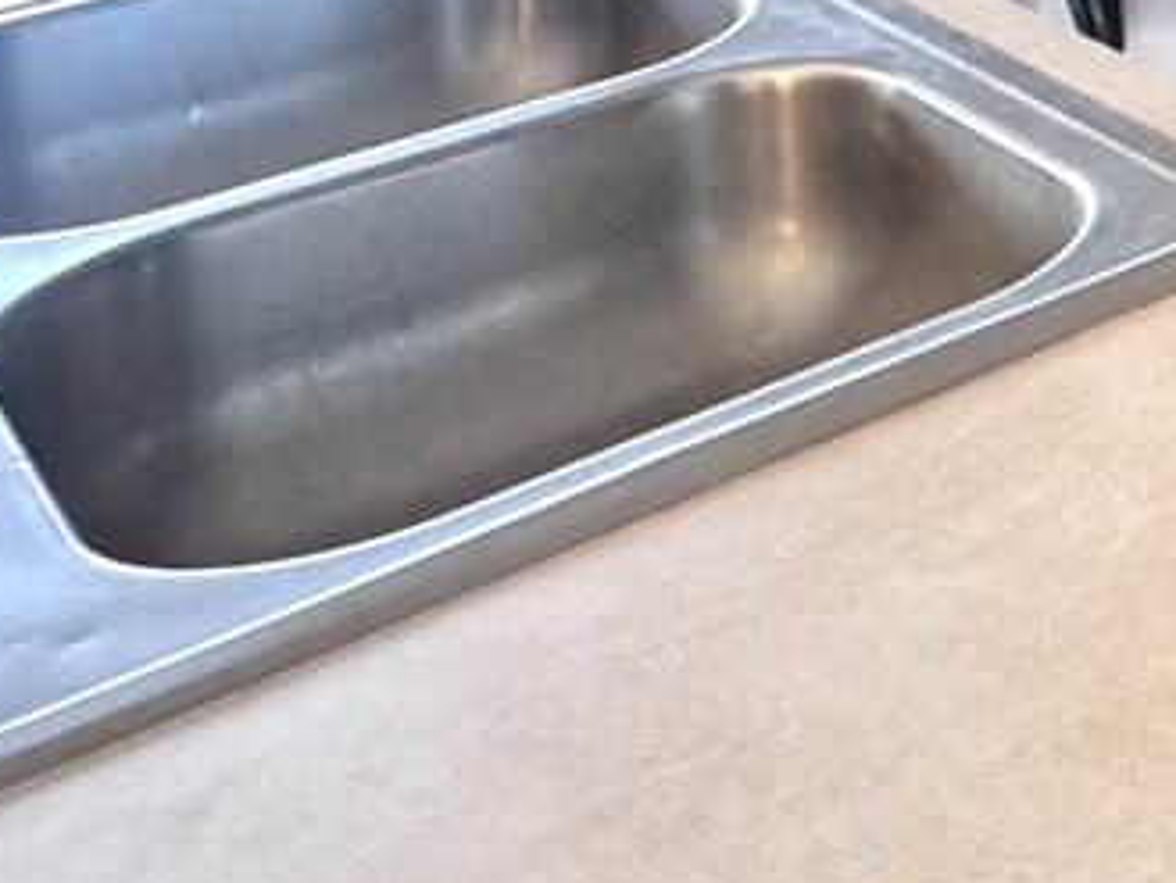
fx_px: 2311
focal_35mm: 68
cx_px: 1948
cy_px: -586
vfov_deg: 18.2
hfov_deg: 21.7
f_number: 2.2
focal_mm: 2.22
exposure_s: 1/60
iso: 640
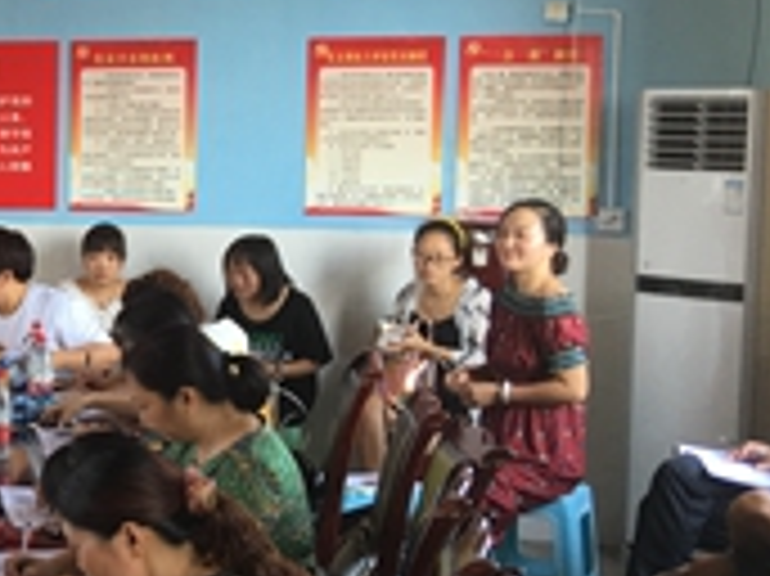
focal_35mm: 85
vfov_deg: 17.3
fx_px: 1889
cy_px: 286
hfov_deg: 20.6
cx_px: -279
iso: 40
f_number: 2.2
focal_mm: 4.15
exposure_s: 1/100
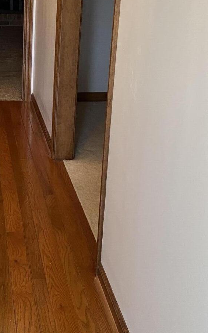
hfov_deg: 20.6
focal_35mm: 61
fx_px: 553
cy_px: 122
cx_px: -3
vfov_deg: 33.3
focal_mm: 4.25
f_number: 1.8
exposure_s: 1/60
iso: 250
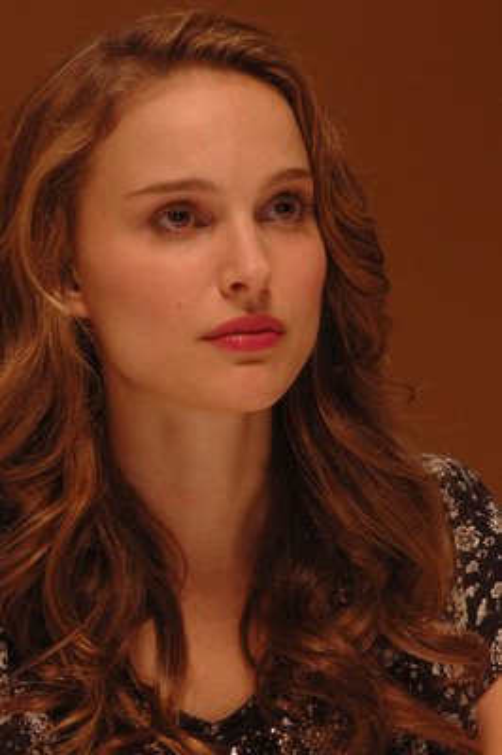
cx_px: 251
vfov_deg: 10.2
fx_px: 4243
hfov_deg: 6.8
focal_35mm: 202
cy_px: 378
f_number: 10
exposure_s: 1/200
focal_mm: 135
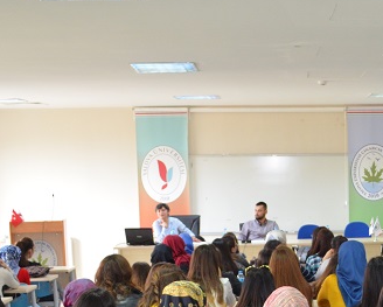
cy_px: 274
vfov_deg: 19.6
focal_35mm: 77
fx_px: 874
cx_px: 374
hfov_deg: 23.8
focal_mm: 20
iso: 1000
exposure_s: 1/60
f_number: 3.8
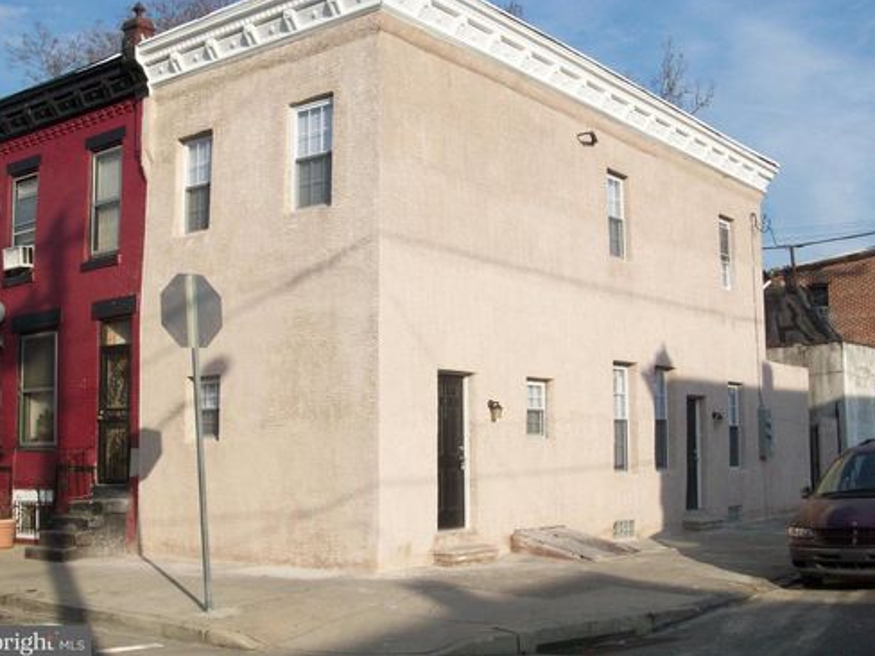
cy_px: 325
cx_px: 430
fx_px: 1087
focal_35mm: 43
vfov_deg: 33.6
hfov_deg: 43.8
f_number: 6.3
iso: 64
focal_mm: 7.1
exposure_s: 1/234
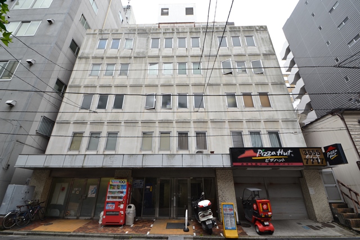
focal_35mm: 15
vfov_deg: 77.4
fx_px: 150
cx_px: 180
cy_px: 120
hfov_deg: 100.4
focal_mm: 10
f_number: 6.3
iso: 100
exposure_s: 1/160
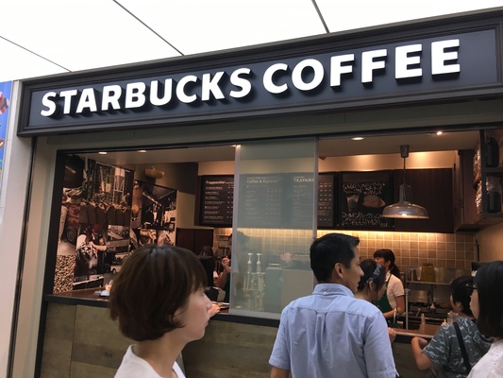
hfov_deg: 61.6
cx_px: 252
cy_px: 189
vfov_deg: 48.2
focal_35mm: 29
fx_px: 421
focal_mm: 4.15
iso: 32
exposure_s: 1/30
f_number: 2.2
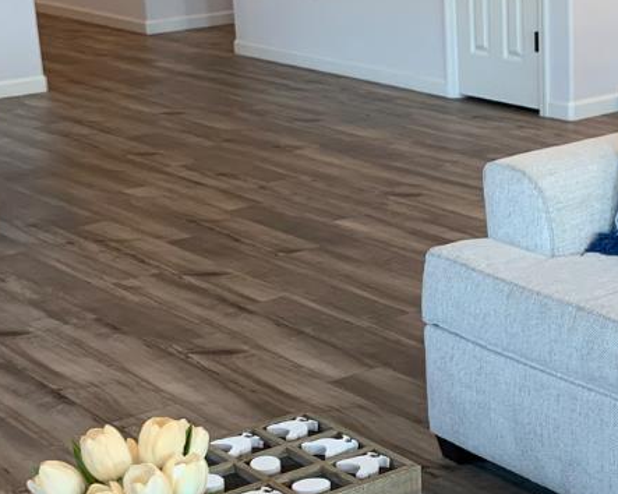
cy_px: 308
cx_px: 428
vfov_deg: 17.8
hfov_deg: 22.1
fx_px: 1572
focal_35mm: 86
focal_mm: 4.25
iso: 64
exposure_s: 1/60
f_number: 1.8
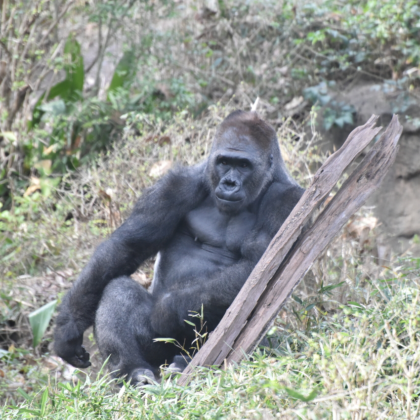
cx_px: 246
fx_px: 5271
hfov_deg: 4.6
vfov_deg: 4.6
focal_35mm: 384
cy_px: 210
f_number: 5.6
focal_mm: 300
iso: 3200
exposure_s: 1/640
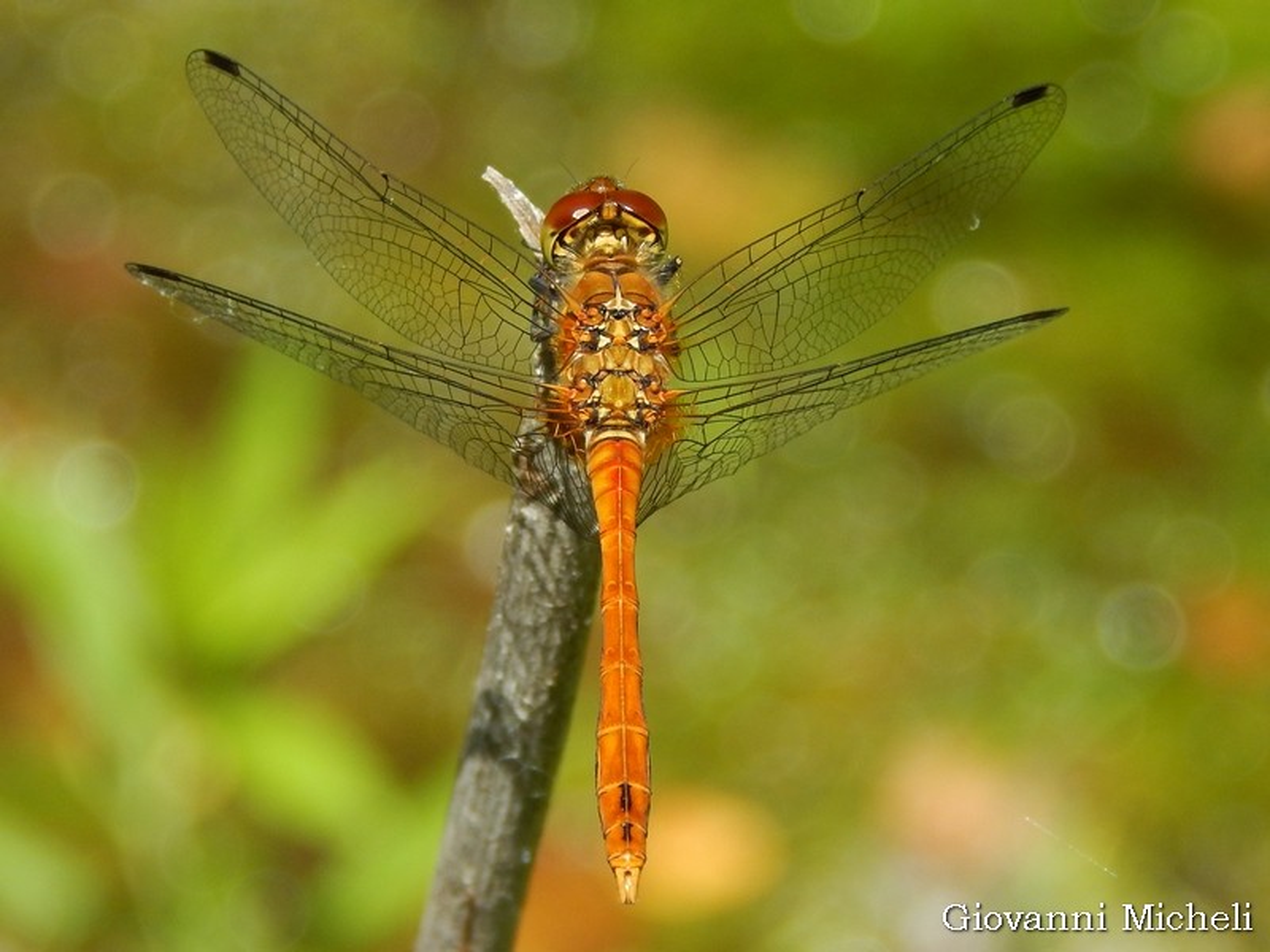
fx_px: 5943
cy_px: 476
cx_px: 635
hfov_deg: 12.2
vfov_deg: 9.2
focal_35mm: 162
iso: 125
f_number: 5.1
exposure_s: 1/200
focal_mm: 28.7
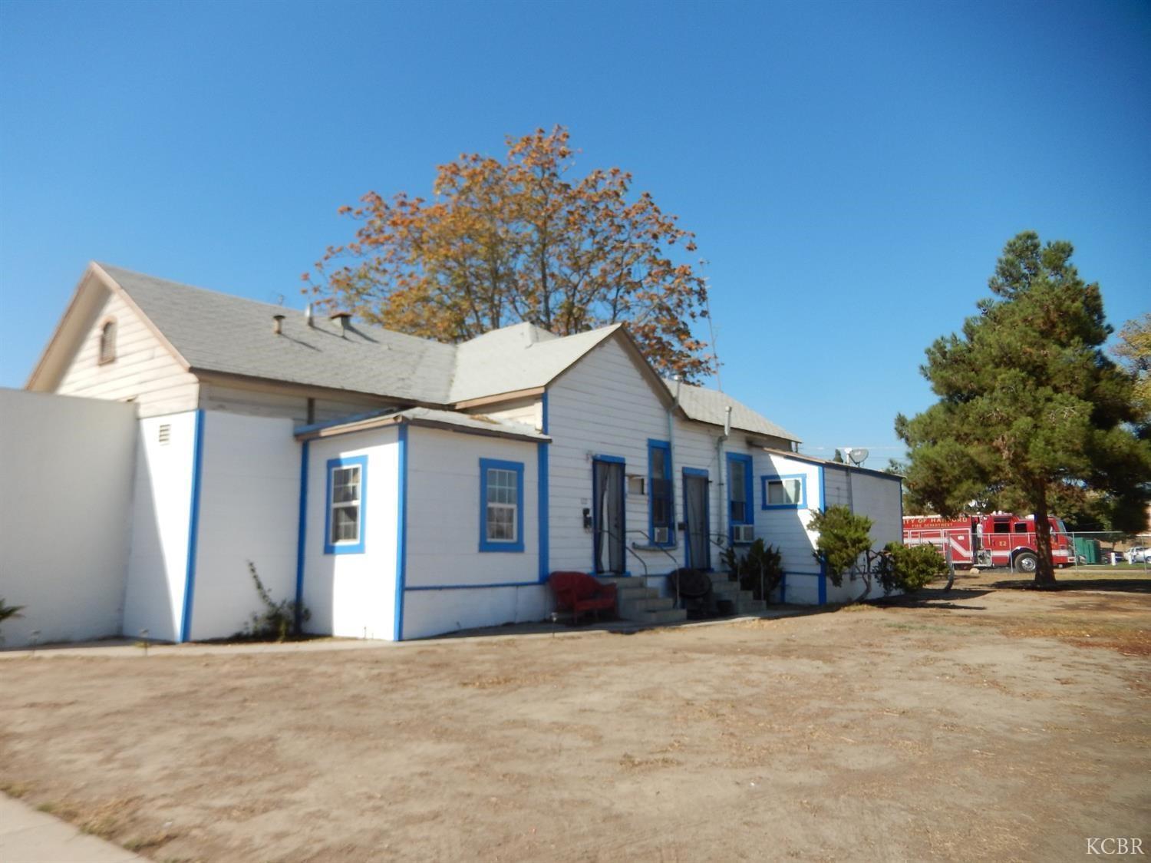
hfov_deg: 69.4
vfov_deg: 54.9
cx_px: 576
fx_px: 831
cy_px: 432
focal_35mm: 25
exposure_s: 1/400
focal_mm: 4.5
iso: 125
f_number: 6.8
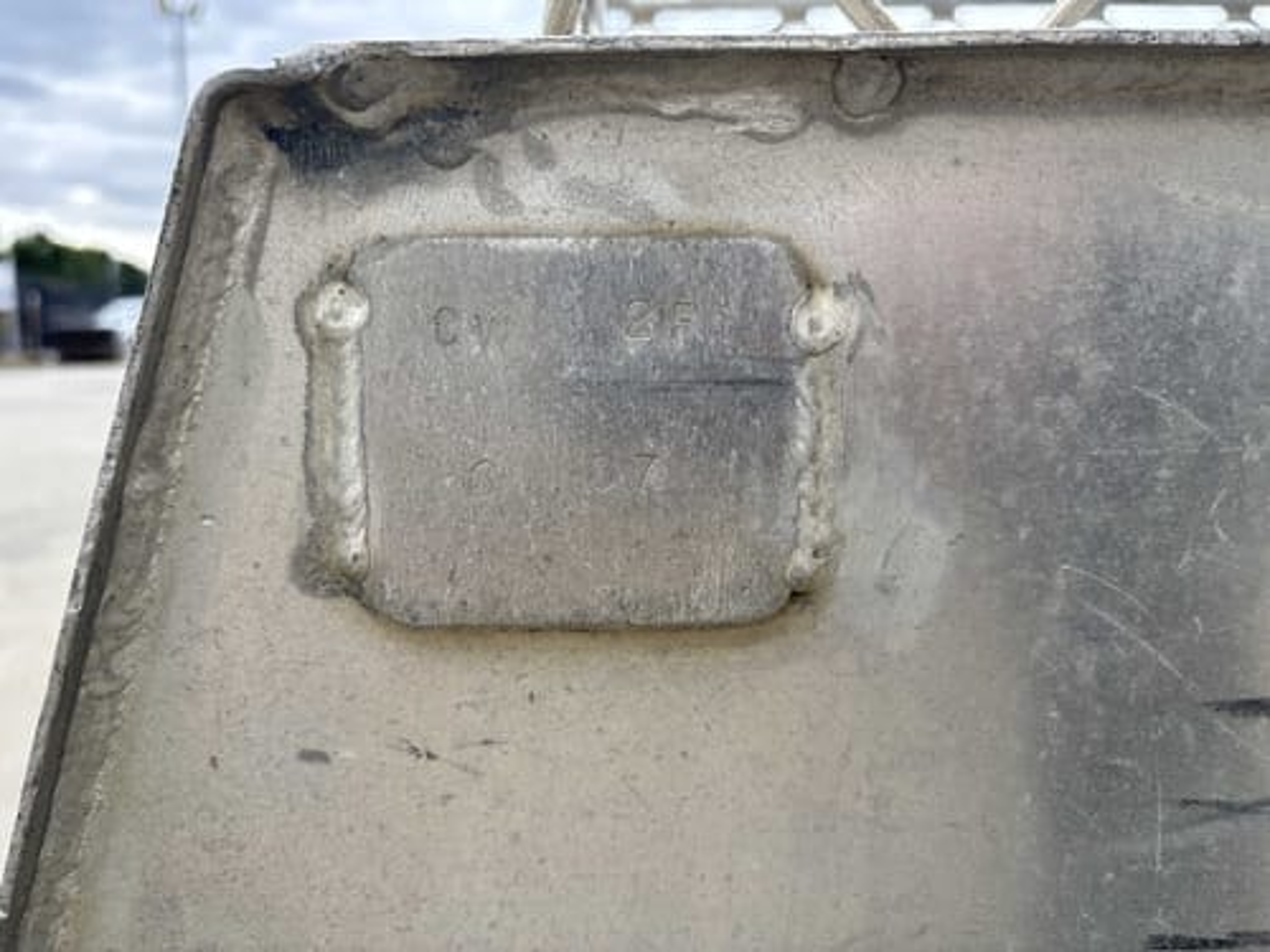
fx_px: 954
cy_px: 476
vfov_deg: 53.1
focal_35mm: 26
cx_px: 635
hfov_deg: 67.3
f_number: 1.6
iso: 50
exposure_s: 1/910
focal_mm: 5.96
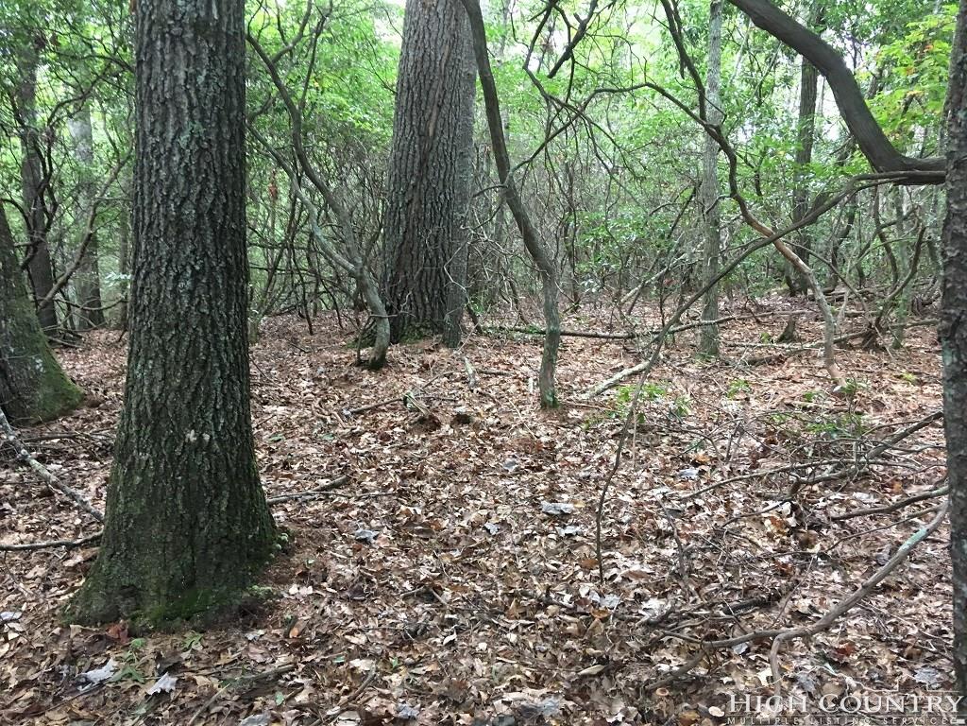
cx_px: 484
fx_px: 810
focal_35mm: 29
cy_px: 363
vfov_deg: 48.2
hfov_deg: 61.7
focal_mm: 4.15
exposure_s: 1/30
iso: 125
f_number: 2.2
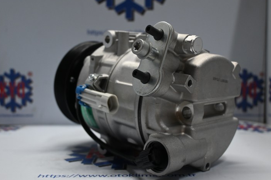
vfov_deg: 31.5
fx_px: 320
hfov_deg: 45.8
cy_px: 85
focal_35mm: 43
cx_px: 136
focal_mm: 25
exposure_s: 1/125
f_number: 4.2
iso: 800
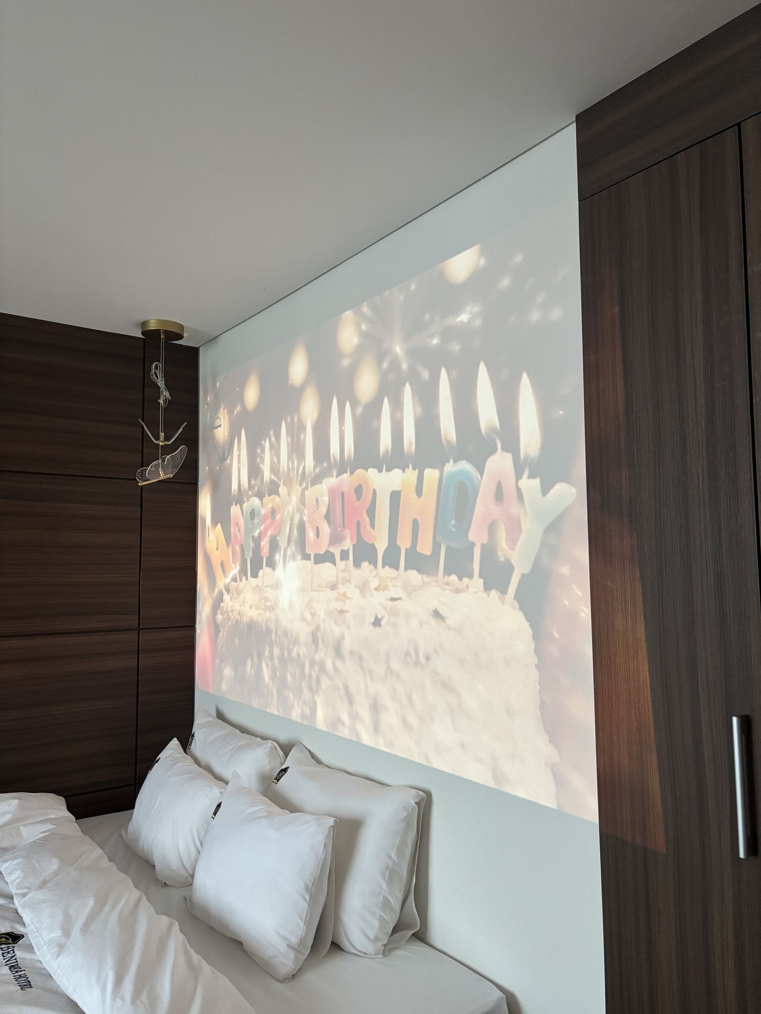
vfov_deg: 67.3
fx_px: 762
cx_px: 380
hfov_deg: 53.1
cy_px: 507
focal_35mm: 26
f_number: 1.6
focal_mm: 5.96
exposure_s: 1/60
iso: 320
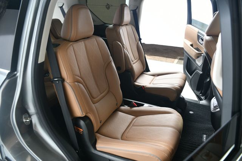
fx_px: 202
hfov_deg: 62.0
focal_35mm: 30
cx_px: 121
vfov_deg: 43.6
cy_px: 80
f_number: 4.5
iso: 100
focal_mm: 20
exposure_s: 1/160
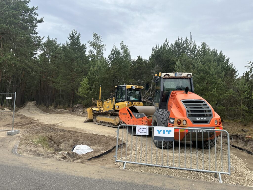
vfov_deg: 56.8
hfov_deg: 71.6
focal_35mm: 24
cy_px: 95
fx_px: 175
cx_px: 126
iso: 80
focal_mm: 6.86
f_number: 1.78
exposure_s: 1/1779
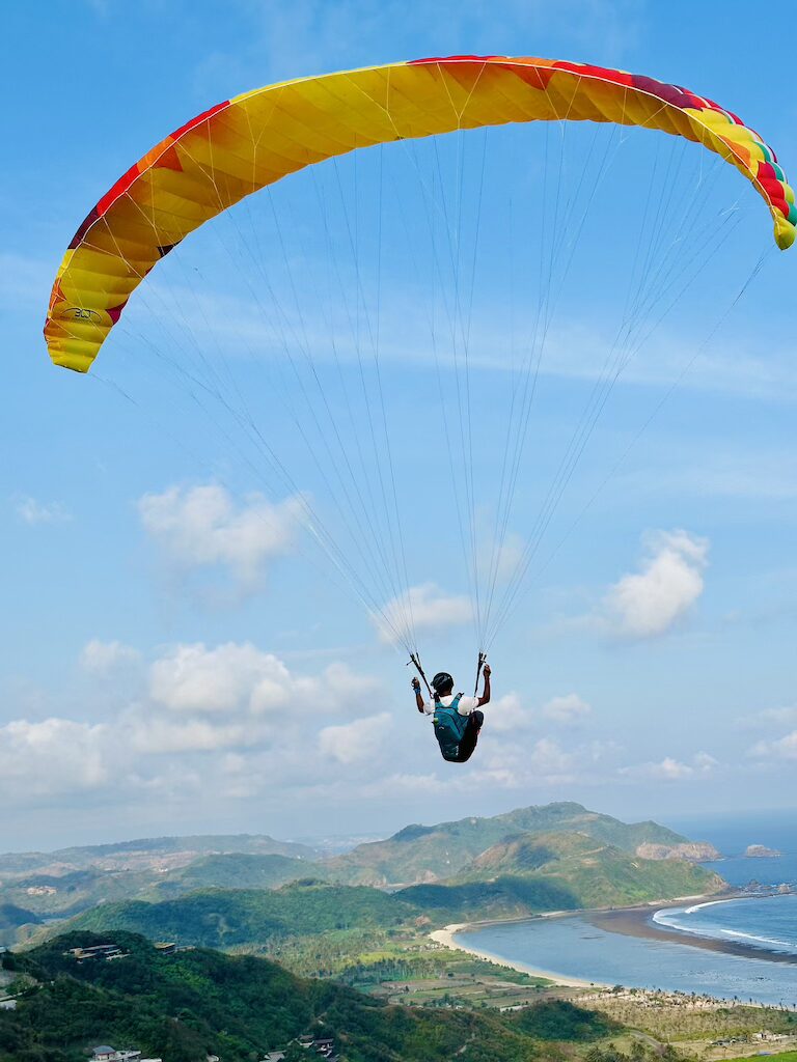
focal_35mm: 48
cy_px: 531
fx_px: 1474
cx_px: 398
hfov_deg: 30.3
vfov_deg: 39.7
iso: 64
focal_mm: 6.86
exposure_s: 1/4184
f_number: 1.78
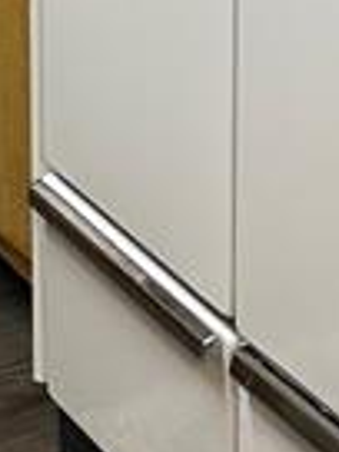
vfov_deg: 13.3
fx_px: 1776
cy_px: -306
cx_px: 40
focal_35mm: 136
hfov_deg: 10.8
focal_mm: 6.86
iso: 160
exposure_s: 1/60
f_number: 1.78
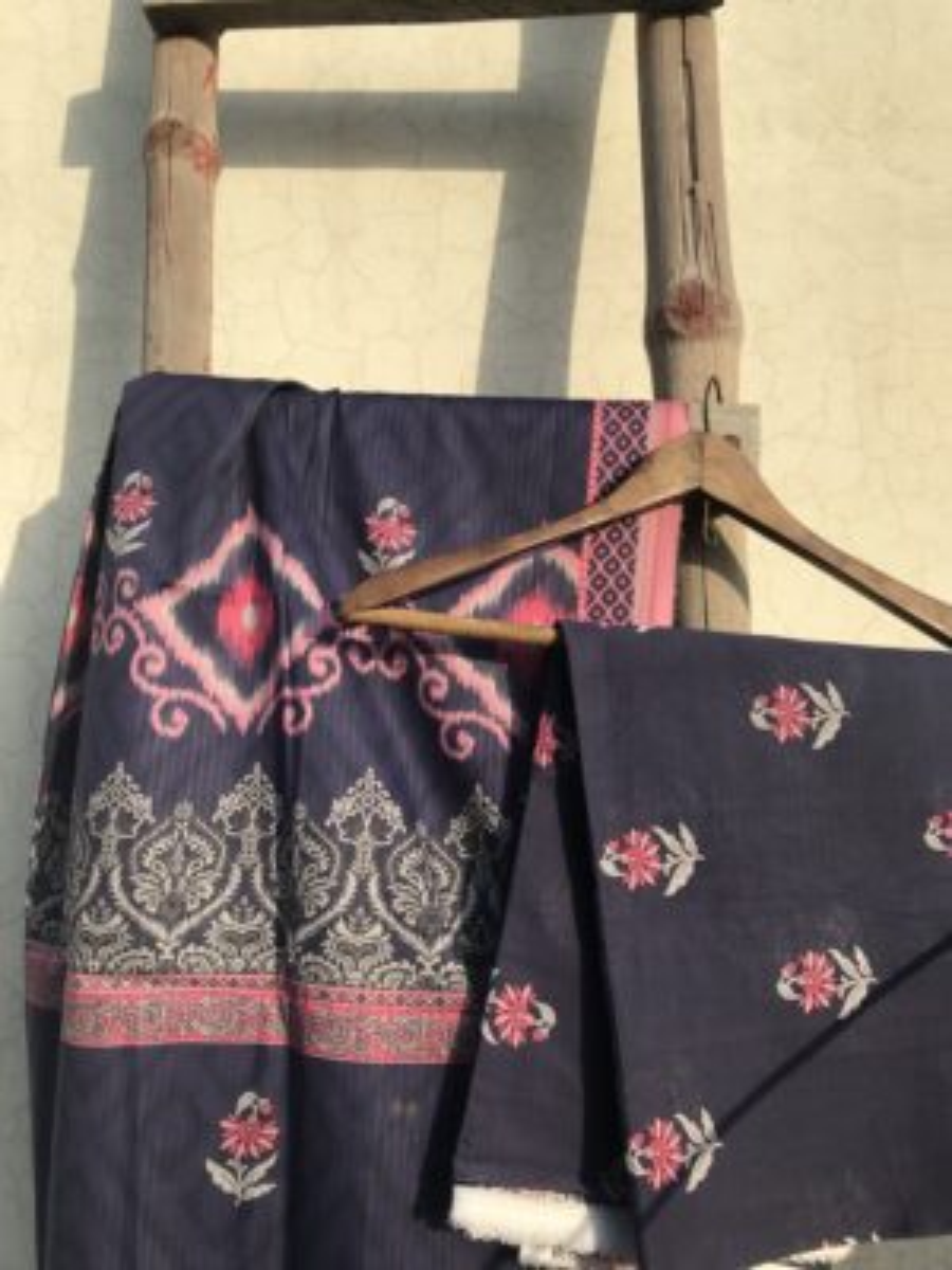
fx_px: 1027
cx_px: 476
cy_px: 635
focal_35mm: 28
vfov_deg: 63.4
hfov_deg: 49.7
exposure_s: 1/1497
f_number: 1.8
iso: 20
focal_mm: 3.99
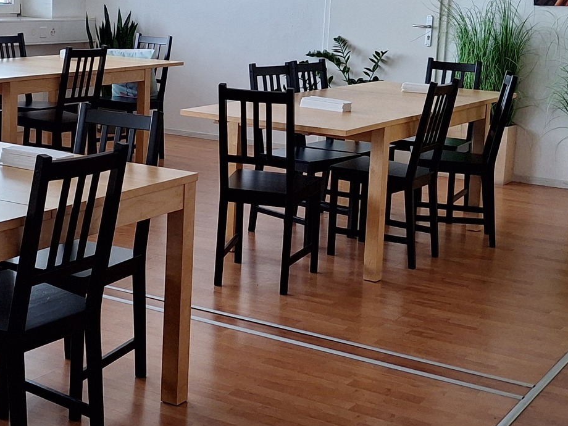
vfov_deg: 22.8
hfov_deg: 30.0
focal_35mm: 64
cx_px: 190
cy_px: 122
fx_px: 1050
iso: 160
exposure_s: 1/50
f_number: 1.8
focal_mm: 5.54
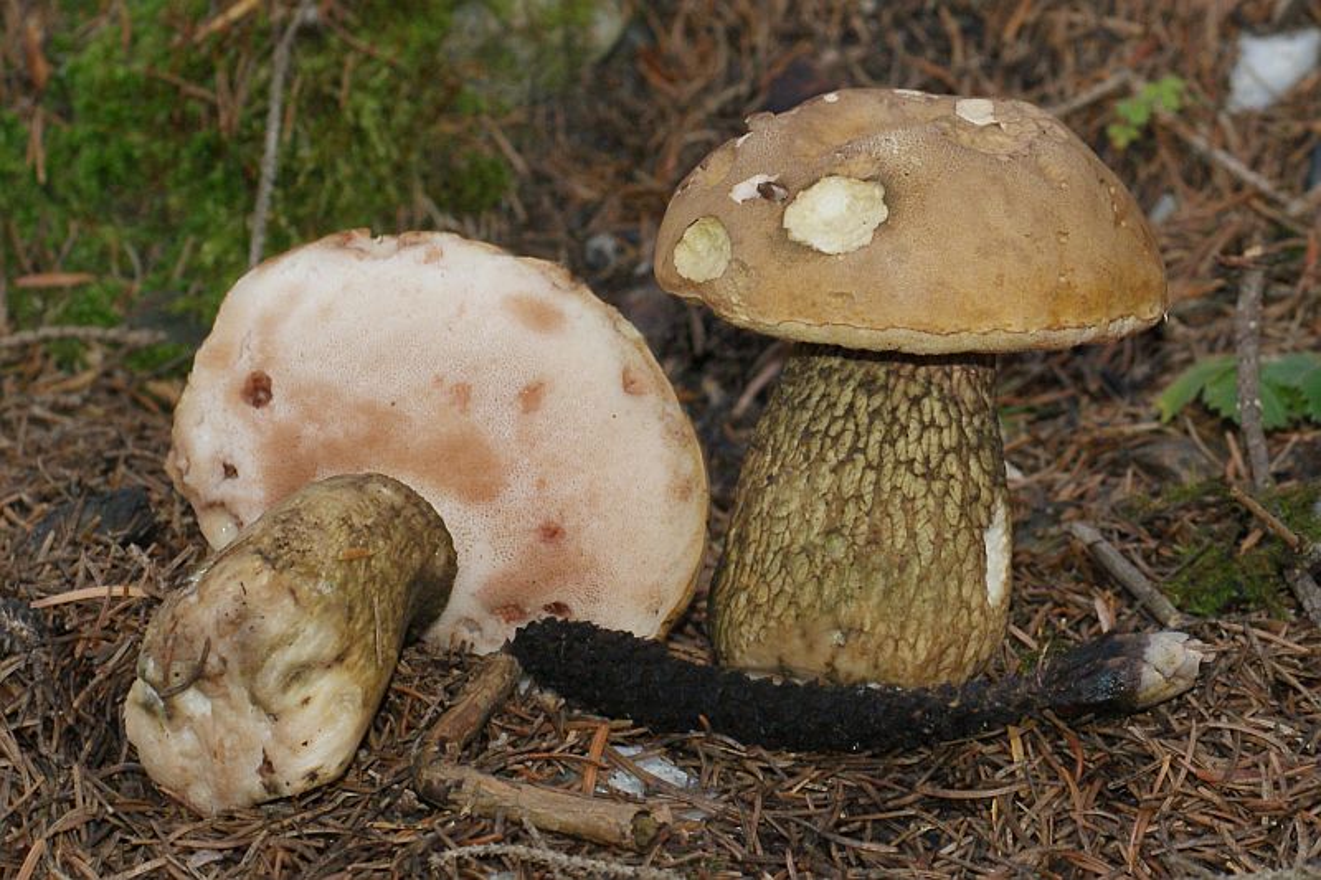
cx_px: 660
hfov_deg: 27.0
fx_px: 2751
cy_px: 440
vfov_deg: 18.2
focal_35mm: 75
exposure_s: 1/80
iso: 400
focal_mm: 50
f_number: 5.6
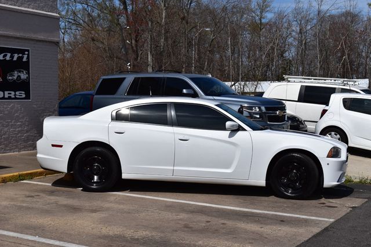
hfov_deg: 36.9
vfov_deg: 25.0
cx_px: 186
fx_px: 556
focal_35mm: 54
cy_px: 124
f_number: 11
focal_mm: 36
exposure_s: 1/640
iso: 200
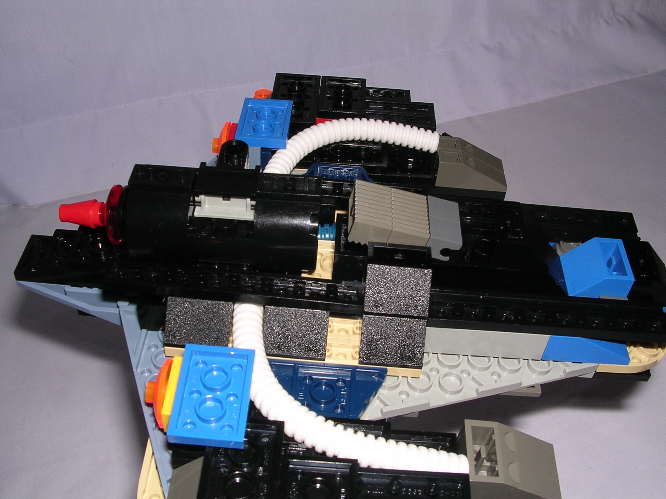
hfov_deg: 49.0
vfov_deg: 37.7
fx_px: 731
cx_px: 333
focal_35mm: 38
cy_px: 250
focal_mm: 5.8
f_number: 5.6
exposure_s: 1/60.1
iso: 100
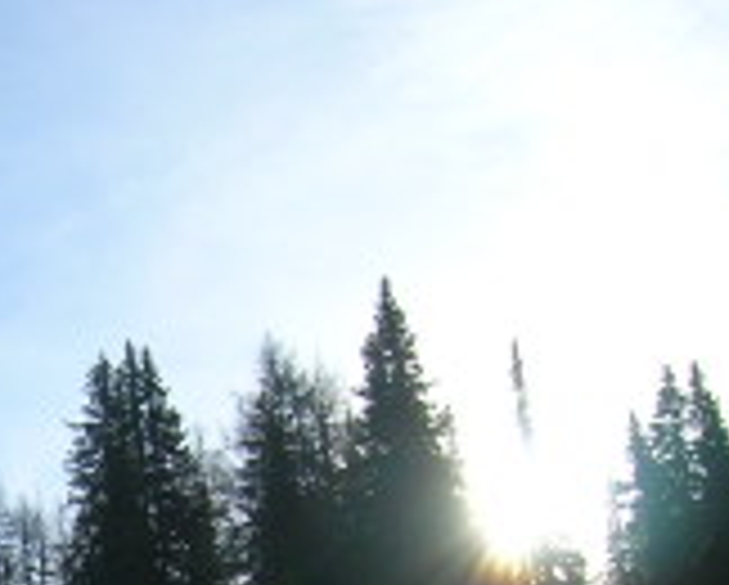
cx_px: -216
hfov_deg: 18.2
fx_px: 2117
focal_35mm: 98
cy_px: 803
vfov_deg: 14.9
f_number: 4.9
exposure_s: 1/463
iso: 50
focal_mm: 5.7
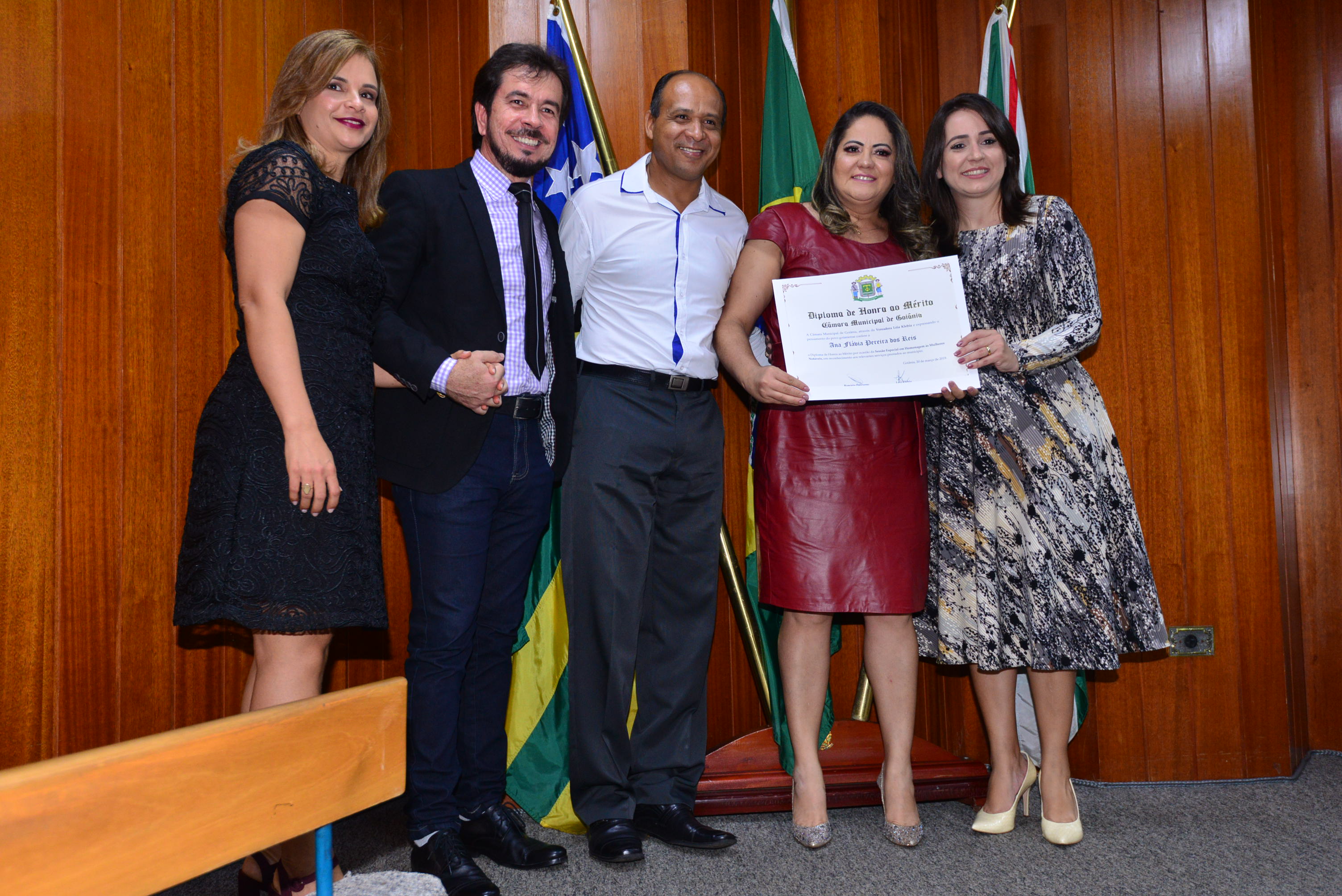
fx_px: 1119
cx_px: 671
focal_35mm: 30
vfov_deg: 43.6
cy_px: 448
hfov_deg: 61.9
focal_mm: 30
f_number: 4
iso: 1600
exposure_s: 1/125
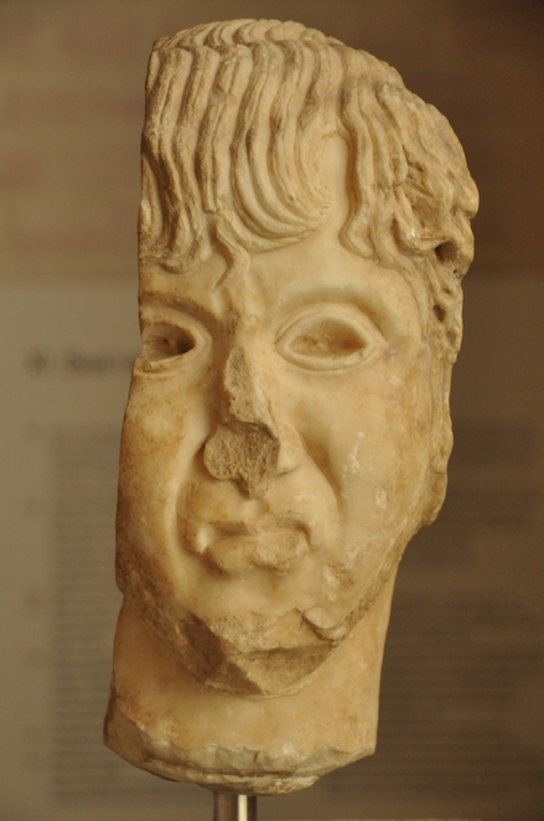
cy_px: 410
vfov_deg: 19.5
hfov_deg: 13.0
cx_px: 272
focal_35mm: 105
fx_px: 2389
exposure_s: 1/40
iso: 1000
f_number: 5
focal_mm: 70
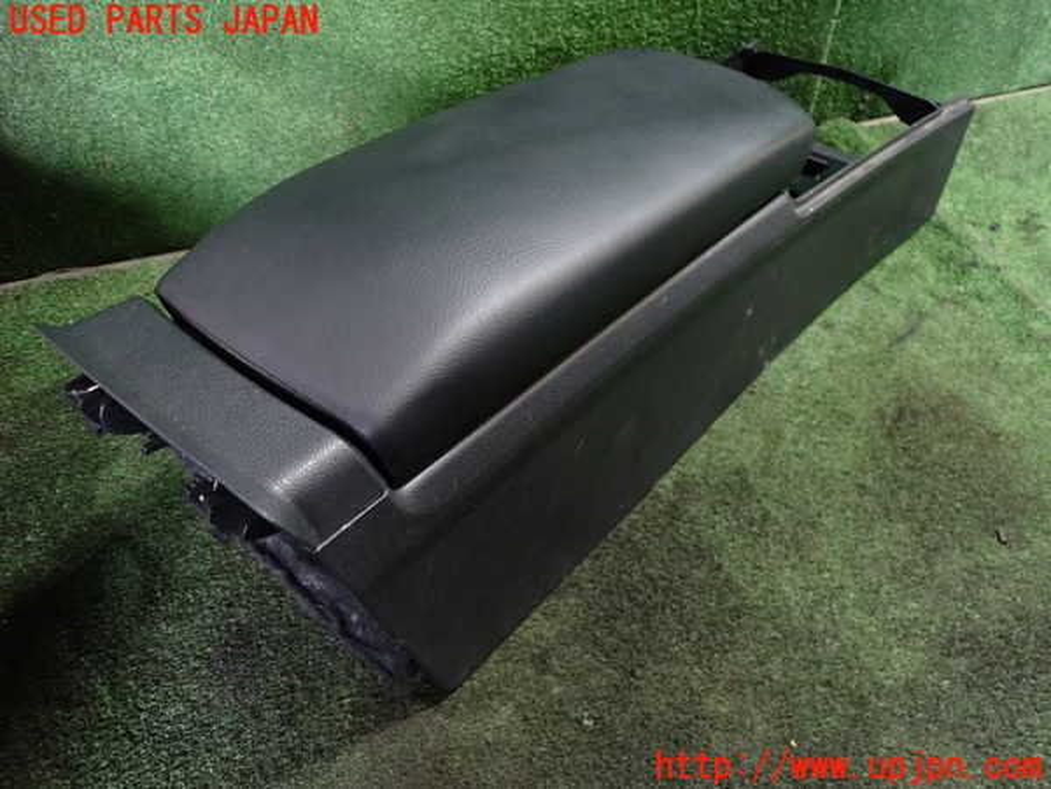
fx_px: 911
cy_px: 394
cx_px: 526
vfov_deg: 46.8
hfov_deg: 60.0
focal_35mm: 30
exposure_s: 1/30
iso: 400
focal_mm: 5.4
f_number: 2.3
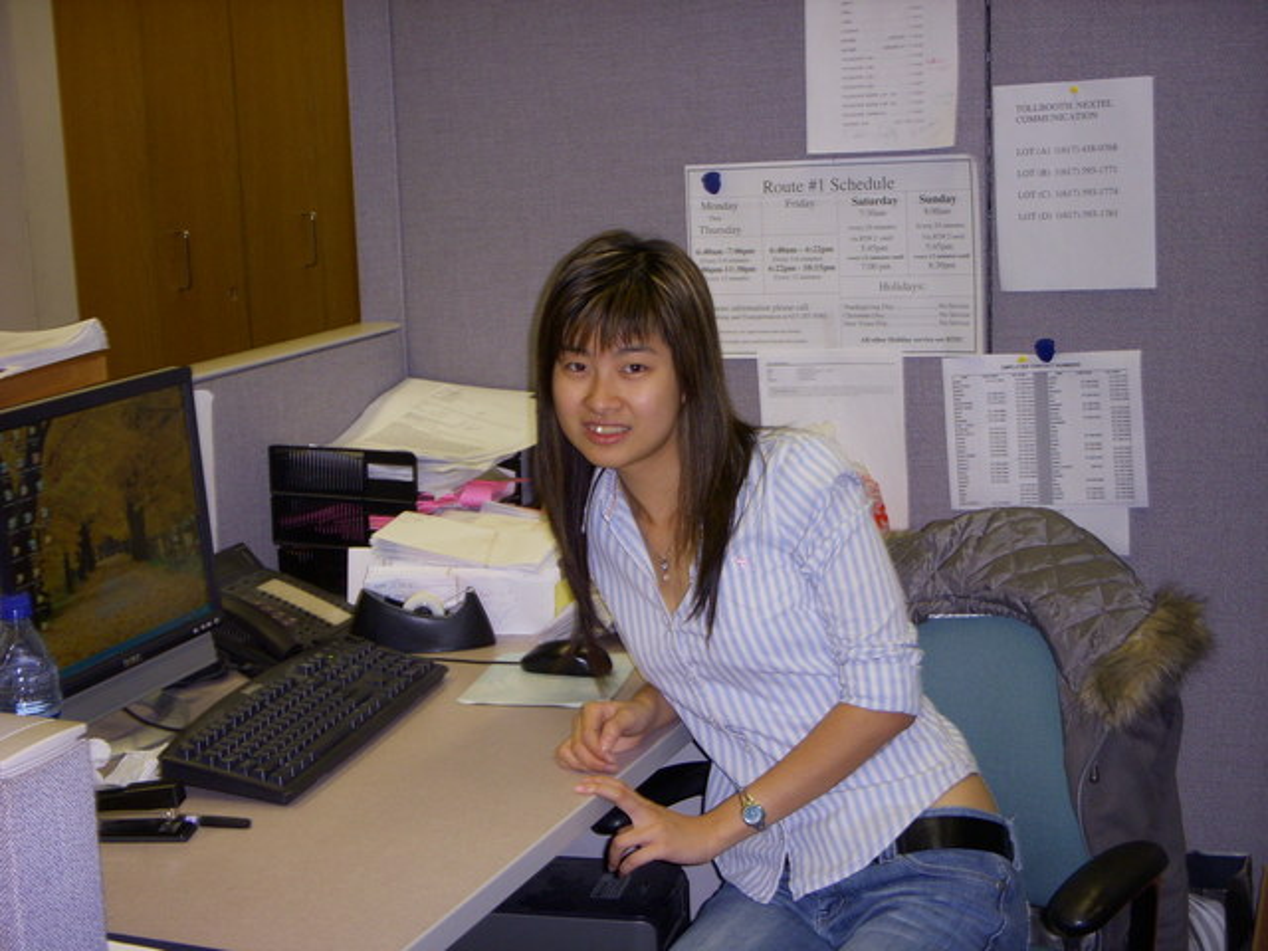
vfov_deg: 25.7
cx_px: 634
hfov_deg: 33.8
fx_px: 2088
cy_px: 476
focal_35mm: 57
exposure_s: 1/50
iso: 160
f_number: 3.6
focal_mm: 9.4
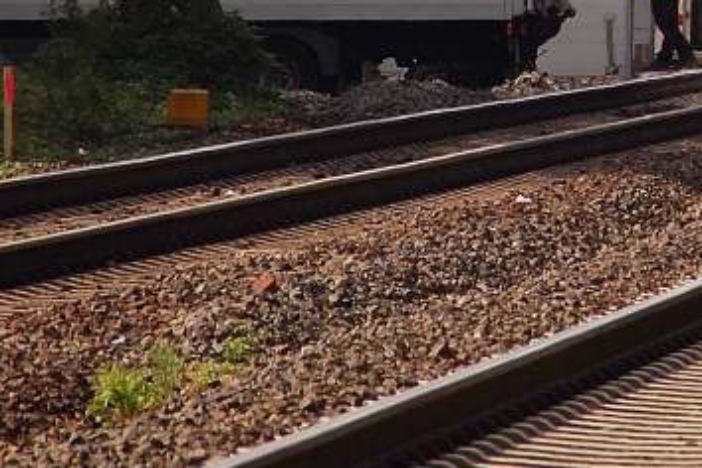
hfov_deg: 2.4
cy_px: -11
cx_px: 650
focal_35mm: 867
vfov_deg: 1.6
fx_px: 16905
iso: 400
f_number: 8
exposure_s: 1/640
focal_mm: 200
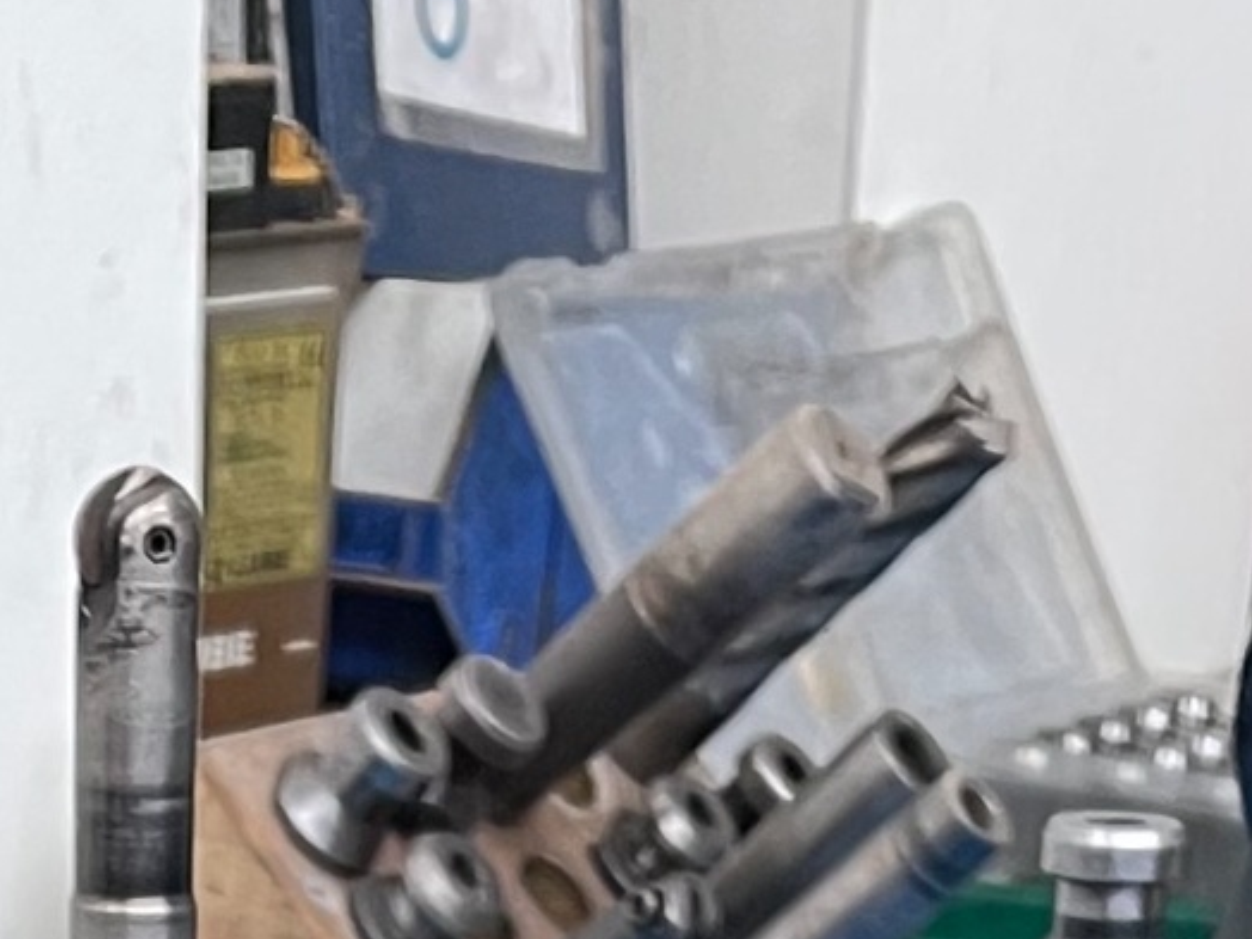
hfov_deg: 12.1
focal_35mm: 162
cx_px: 108
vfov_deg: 7.9
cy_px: 2848
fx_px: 5859
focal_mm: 5.1
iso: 250
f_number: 1.6
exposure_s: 1/60
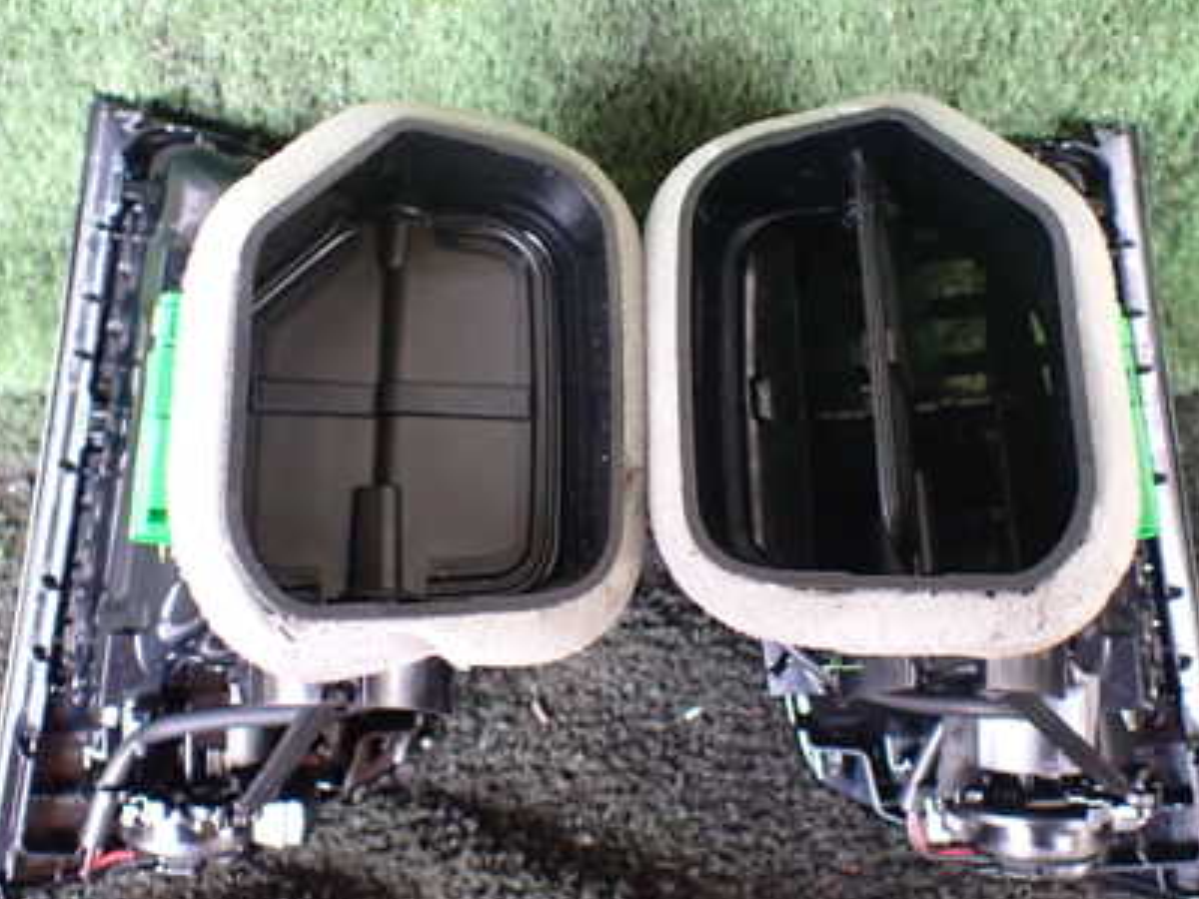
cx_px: 591
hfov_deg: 42.1
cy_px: 399
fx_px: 1559
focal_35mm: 45
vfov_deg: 32.2
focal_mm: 5.4
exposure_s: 1/50
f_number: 2.3
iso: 800
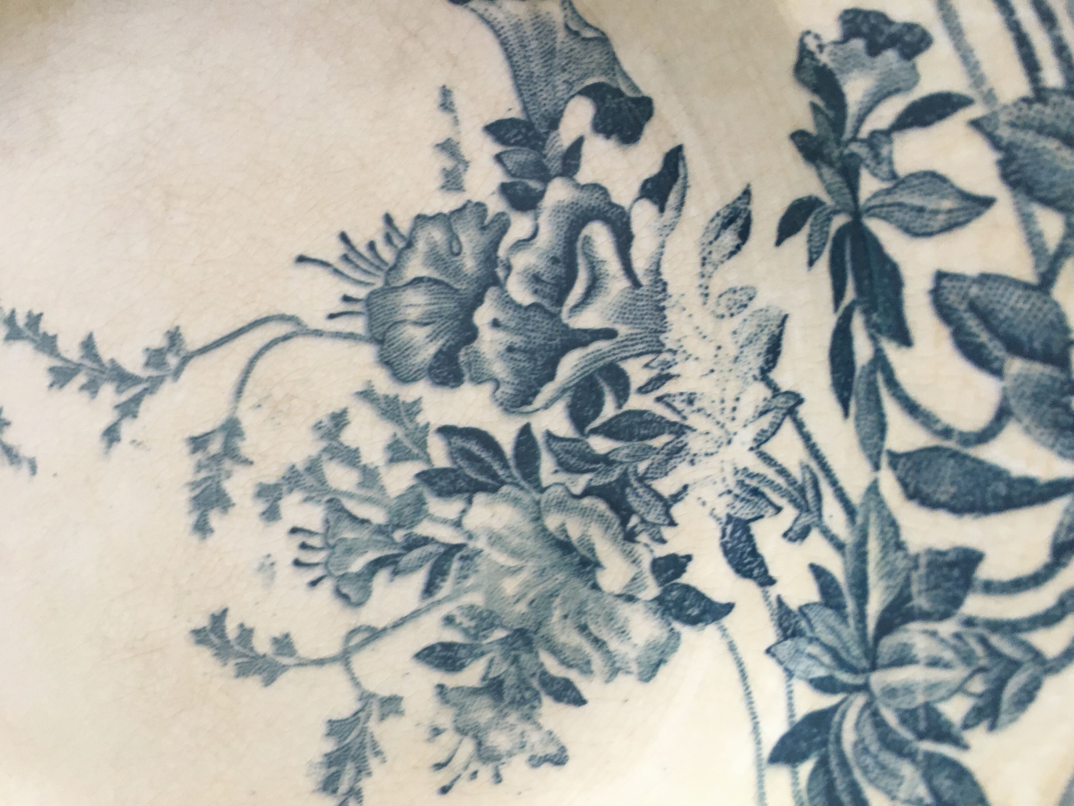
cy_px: 403
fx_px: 900
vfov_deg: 48.2
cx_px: 537
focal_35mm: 29
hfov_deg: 61.7
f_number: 2.2
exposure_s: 1/33
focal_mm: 4.15
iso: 125
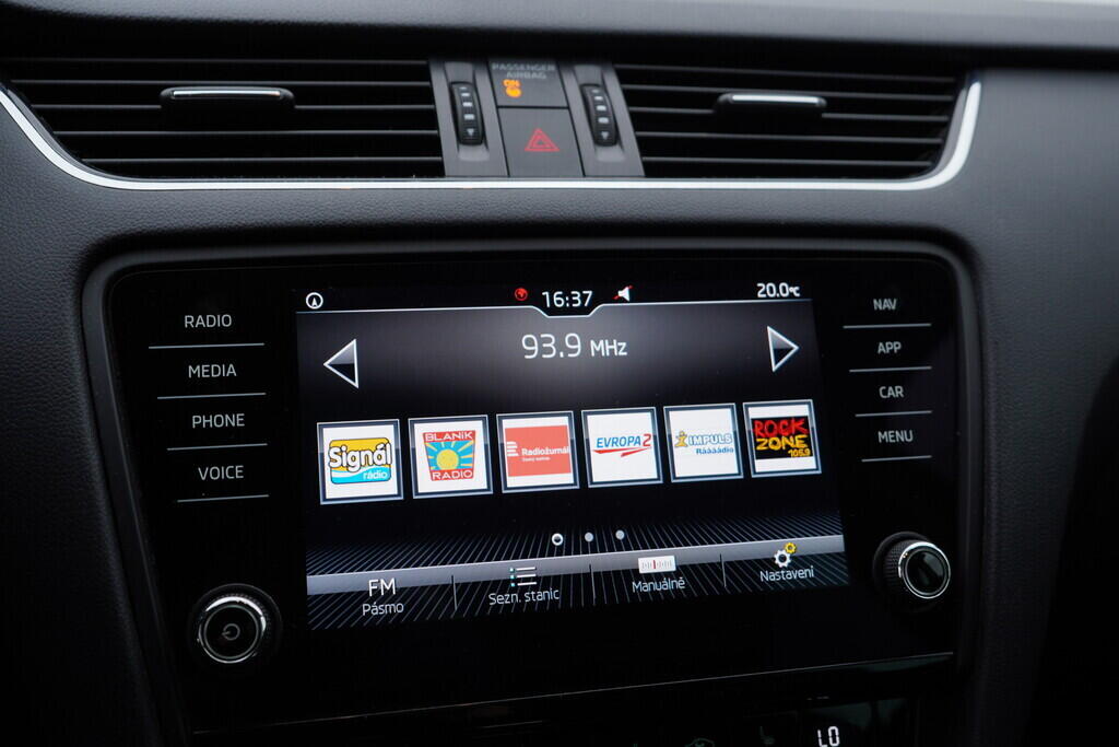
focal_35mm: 36
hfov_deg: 53.1
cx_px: 560
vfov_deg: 36.9
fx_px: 1119
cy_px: 374
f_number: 4
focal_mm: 24
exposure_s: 1/80
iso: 125
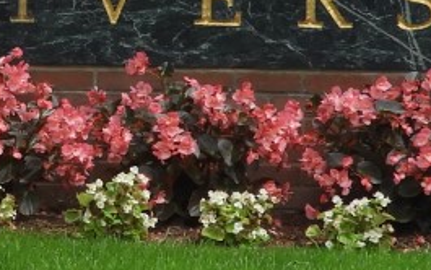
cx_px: -234
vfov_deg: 3.3
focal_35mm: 403
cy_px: -46
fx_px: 4737
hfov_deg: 5.2
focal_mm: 12.5
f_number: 4.5
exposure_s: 1/160
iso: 100
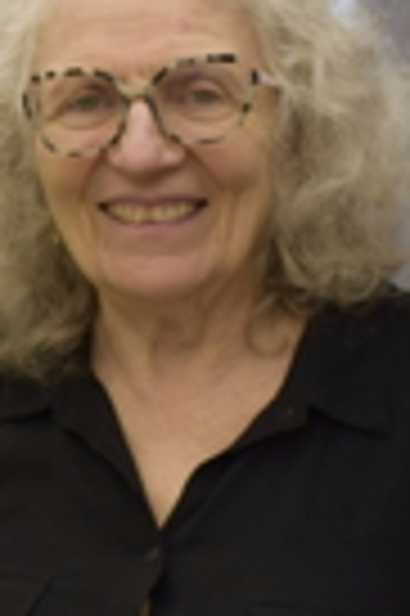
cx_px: 23
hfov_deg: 10.8
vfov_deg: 16.3
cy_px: 400
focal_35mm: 126
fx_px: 2158
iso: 400
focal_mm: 24
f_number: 4
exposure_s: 1/80
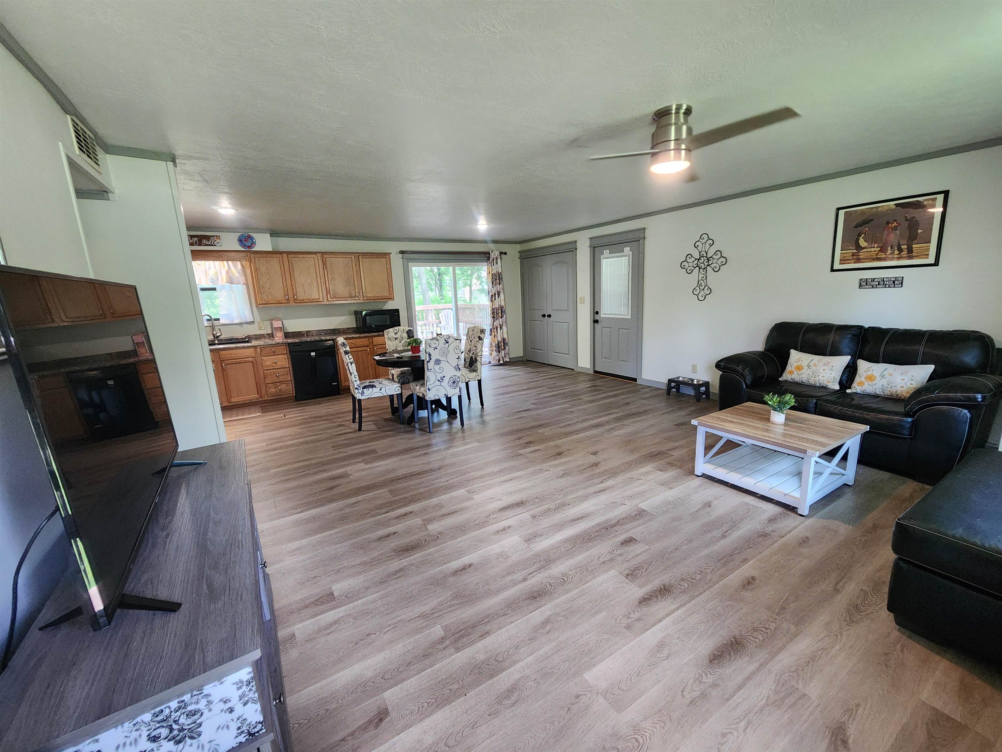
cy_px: 376
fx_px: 376
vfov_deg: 89.9
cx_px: 501
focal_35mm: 13
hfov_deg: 106.2
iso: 320
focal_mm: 2.2
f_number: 2.2
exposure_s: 1/60
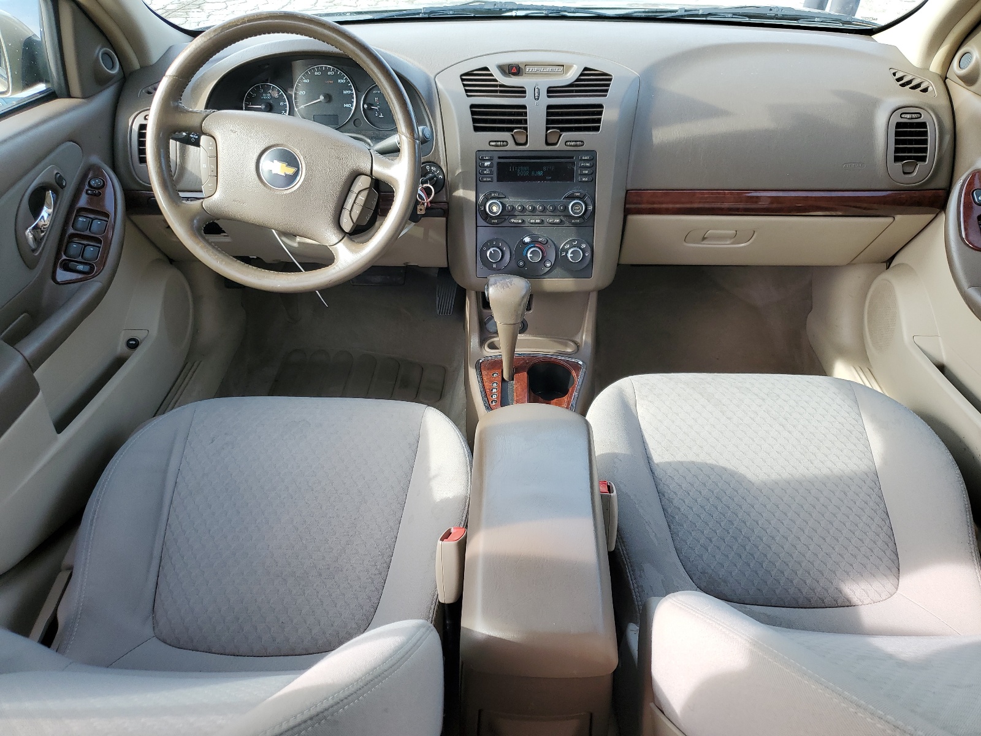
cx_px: 490
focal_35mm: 26
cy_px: 368
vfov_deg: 53.1
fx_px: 737
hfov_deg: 67.3
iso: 50
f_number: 1.5
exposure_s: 1/213
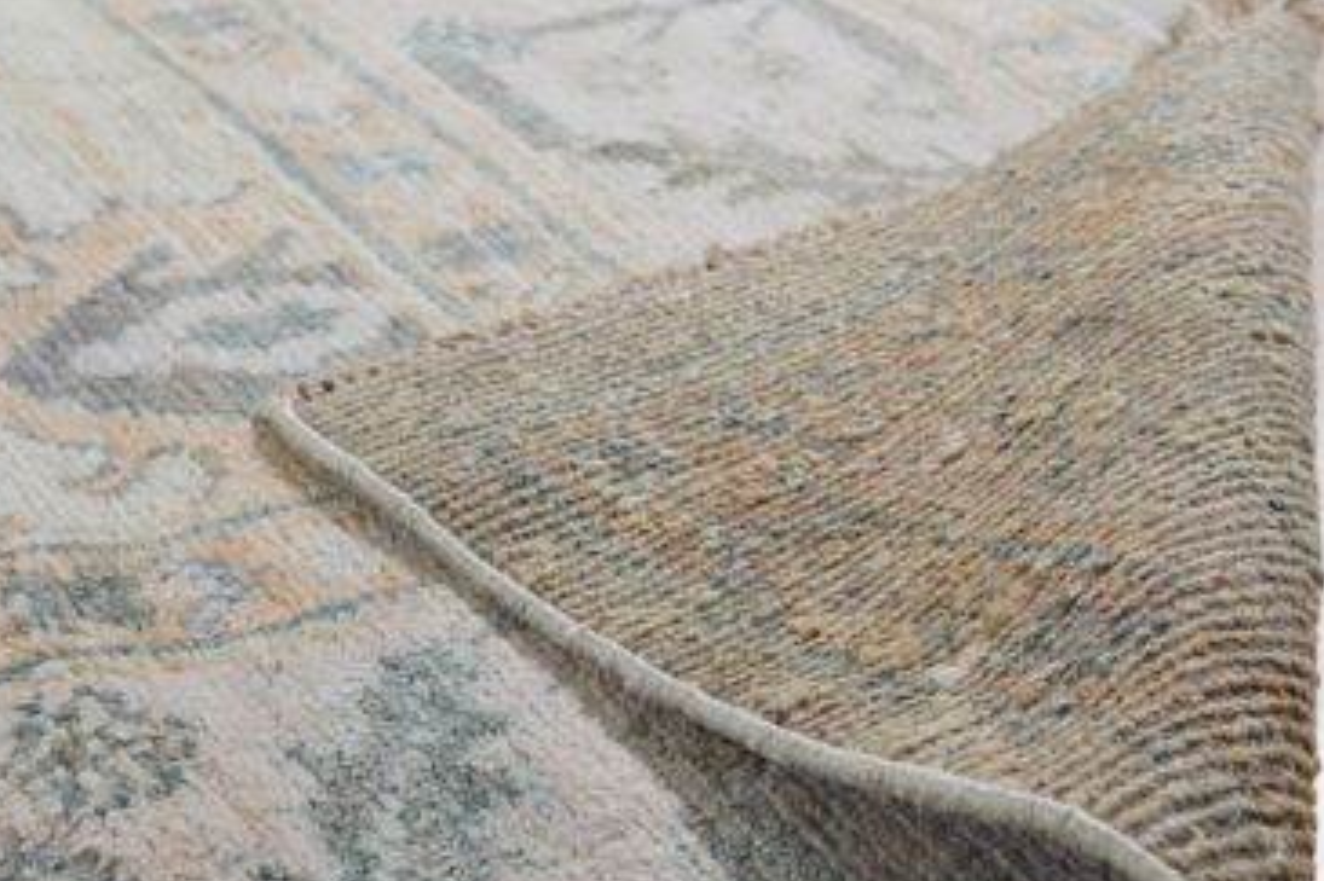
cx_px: 751
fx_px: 2720
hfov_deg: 27.3
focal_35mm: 74
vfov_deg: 18.3
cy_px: 602
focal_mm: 30
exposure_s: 1/160
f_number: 5
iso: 500
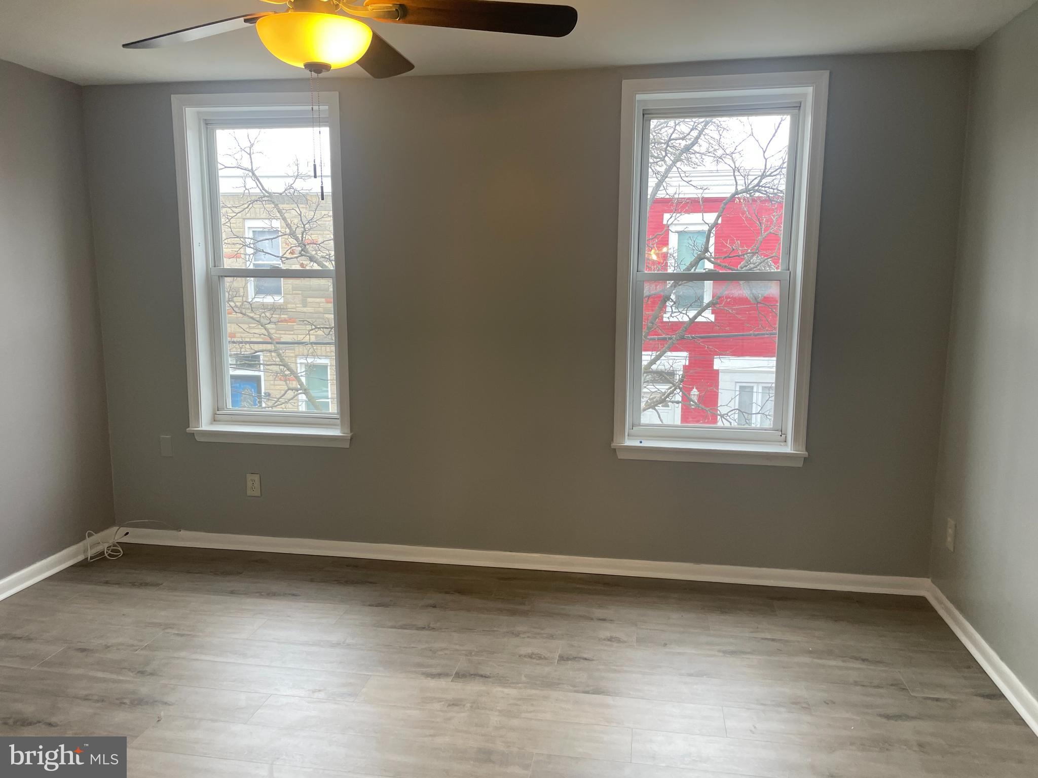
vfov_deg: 53.1
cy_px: 389
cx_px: 519
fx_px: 780
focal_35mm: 26
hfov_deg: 67.3
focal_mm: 4.2
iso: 100
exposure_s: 1/120
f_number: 1.6
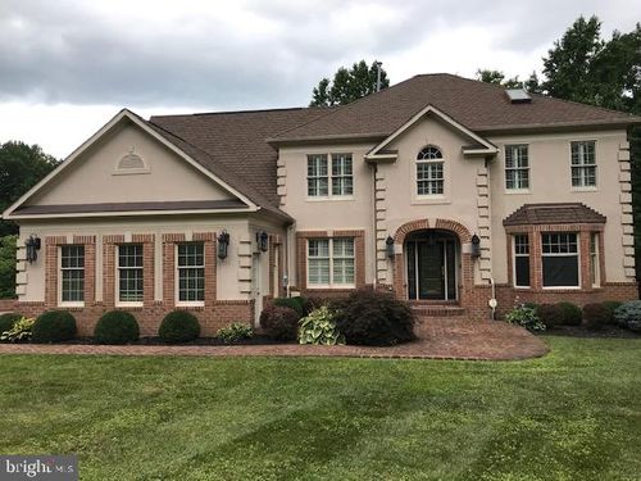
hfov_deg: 63.4
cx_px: 320
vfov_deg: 49.7
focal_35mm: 28
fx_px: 518
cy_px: 240
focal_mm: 3.99
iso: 20
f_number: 1.8
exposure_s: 1/529
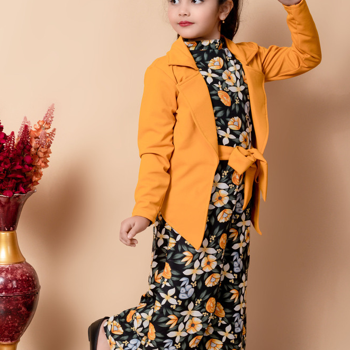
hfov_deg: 19.3
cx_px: 174
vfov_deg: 19.3
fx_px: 1030
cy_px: 192
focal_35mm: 90
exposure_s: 1/160
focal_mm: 70
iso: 320
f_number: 13
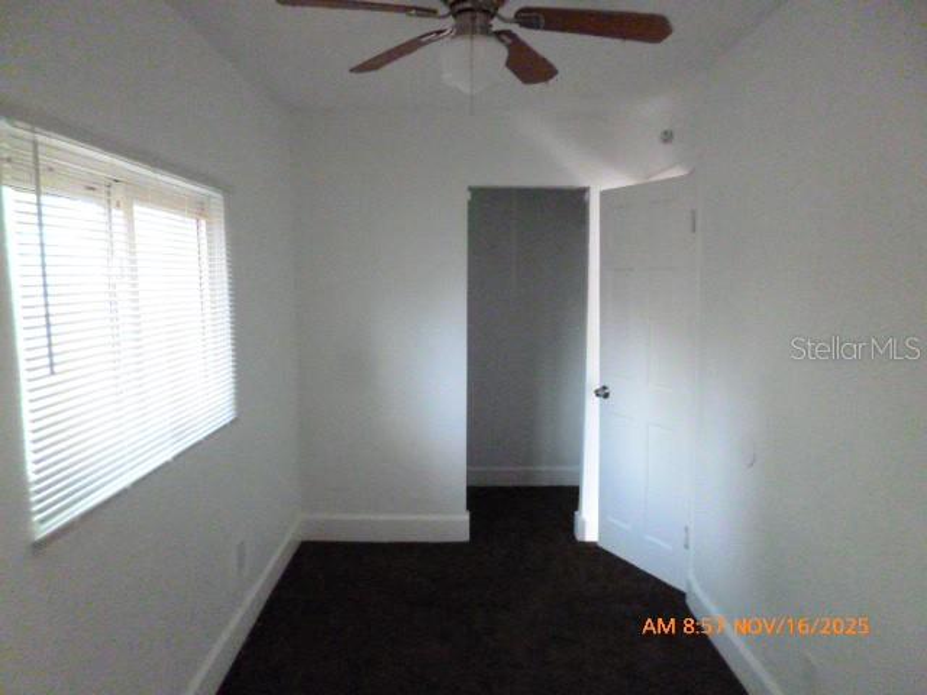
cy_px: 348
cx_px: 464
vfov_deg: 56.8
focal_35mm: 24
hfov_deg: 71.6
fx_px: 643
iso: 1600
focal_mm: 4.3
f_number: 2.5
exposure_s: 1/200
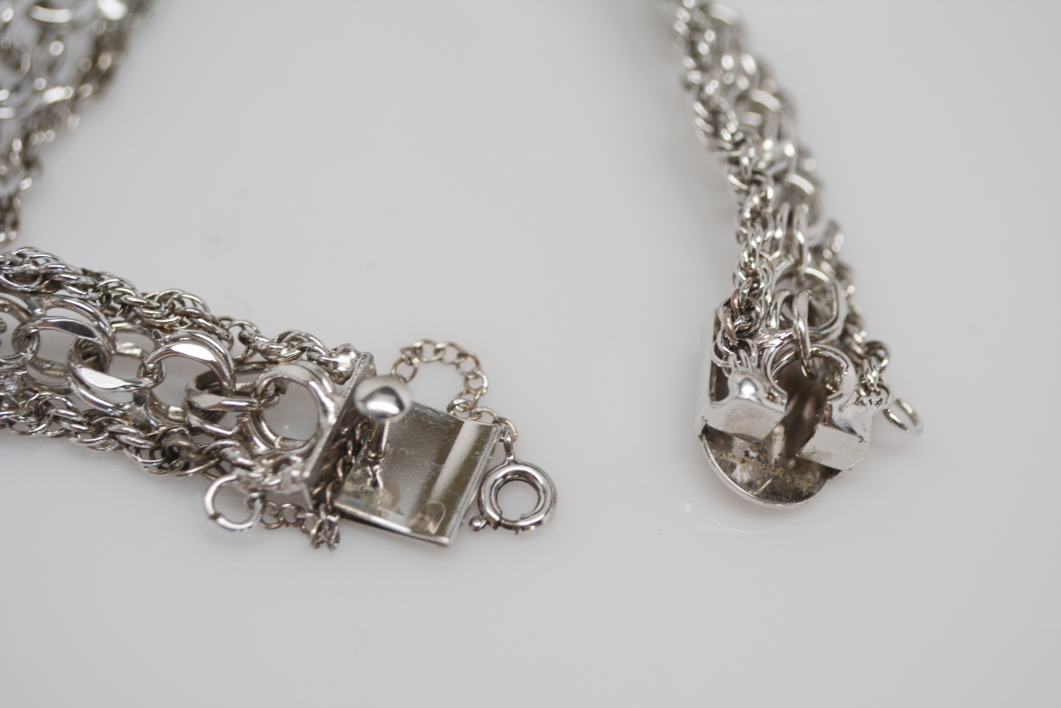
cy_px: 354
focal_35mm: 48
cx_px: 530
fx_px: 1415
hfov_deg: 41.1
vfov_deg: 28.1
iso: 400
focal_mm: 32
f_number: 5.6
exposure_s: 1/125
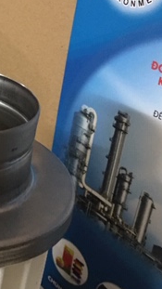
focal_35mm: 65
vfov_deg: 32.3
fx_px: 496
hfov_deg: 16.7
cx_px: -85
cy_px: 136
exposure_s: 1/8
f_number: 2.2
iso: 160
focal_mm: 4.15
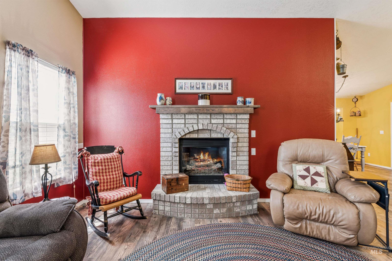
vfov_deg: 72.7
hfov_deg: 95.7
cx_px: 196
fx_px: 177
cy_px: 130
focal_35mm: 16
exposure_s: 1/2.5
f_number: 13
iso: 400
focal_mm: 16.3
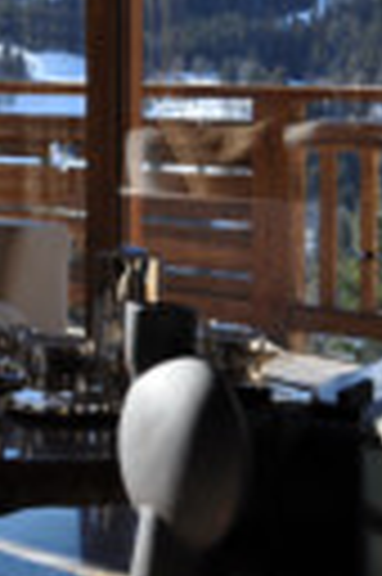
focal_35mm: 103
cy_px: -43
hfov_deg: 12.6
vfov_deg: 19.1
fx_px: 1644
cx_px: -200
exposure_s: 1/200
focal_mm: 22
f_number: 7.1
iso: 200
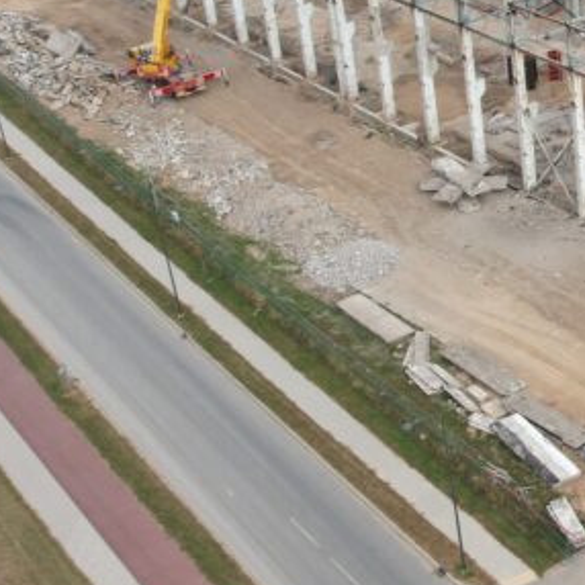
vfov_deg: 25.6
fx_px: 1281
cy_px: 193
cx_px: 792
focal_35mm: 67
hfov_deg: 22.6
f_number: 2.8
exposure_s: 1/1000
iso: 110
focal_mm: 8.38
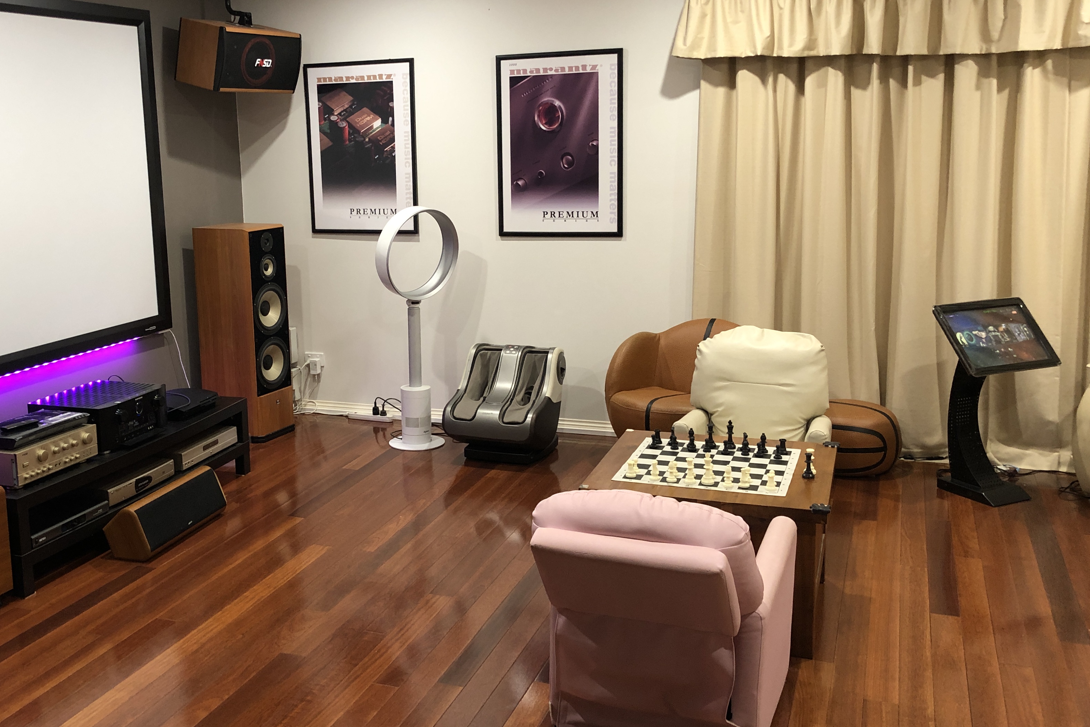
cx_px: 424
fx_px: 1120
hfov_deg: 51.5
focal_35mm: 37
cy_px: 321
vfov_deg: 35.9
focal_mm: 4
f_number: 1.8
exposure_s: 1/17
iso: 50
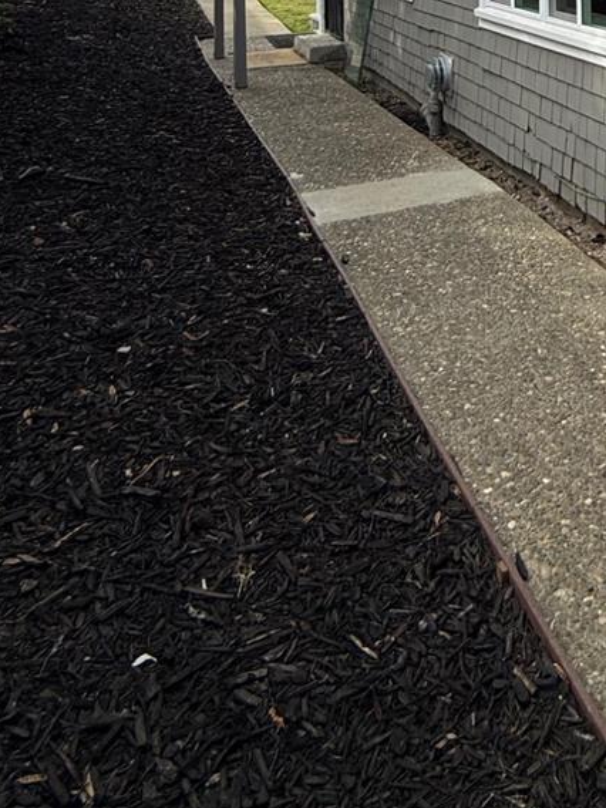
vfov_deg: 38.4
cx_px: 658
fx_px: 864
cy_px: -141
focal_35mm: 37
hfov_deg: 33.9
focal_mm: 2.22
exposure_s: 1/1167
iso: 50
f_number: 2.2
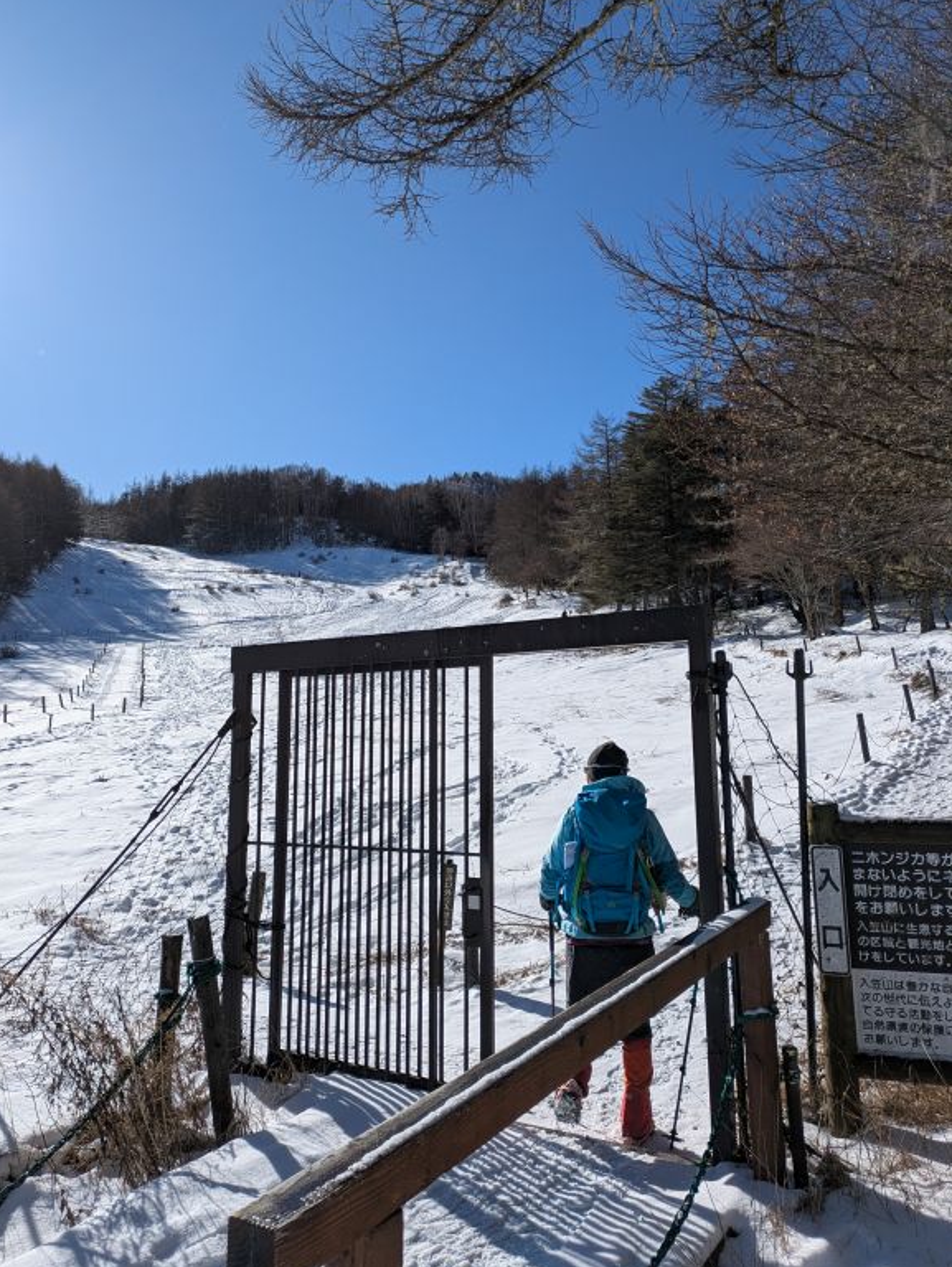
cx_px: 464
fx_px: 952
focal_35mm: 26
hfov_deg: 53.1
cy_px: 616
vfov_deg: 67.3
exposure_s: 1/3559
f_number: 1.89
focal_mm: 5.43
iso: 49
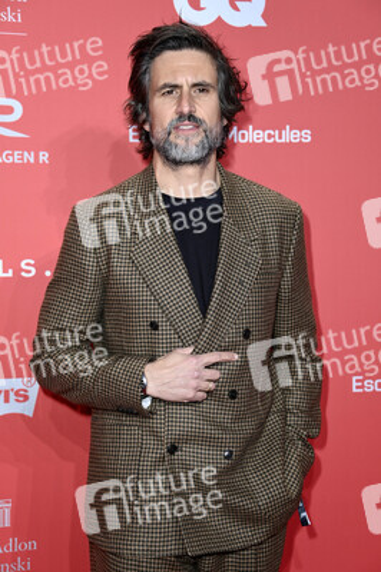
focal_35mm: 85
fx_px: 1352
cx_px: 190
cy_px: 286
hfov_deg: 16.0
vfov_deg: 23.9
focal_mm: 85
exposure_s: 1/250
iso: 1000
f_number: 5.6
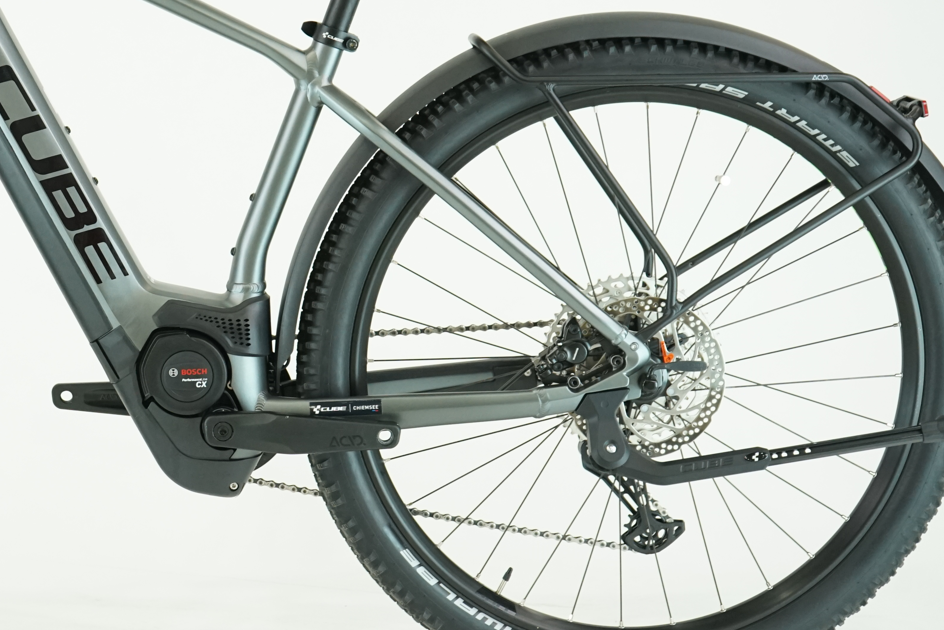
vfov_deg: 14.2
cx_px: 112
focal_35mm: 96
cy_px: 162
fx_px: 2517
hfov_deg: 20.8
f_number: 5.6
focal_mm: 51
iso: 1600
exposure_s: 1/200
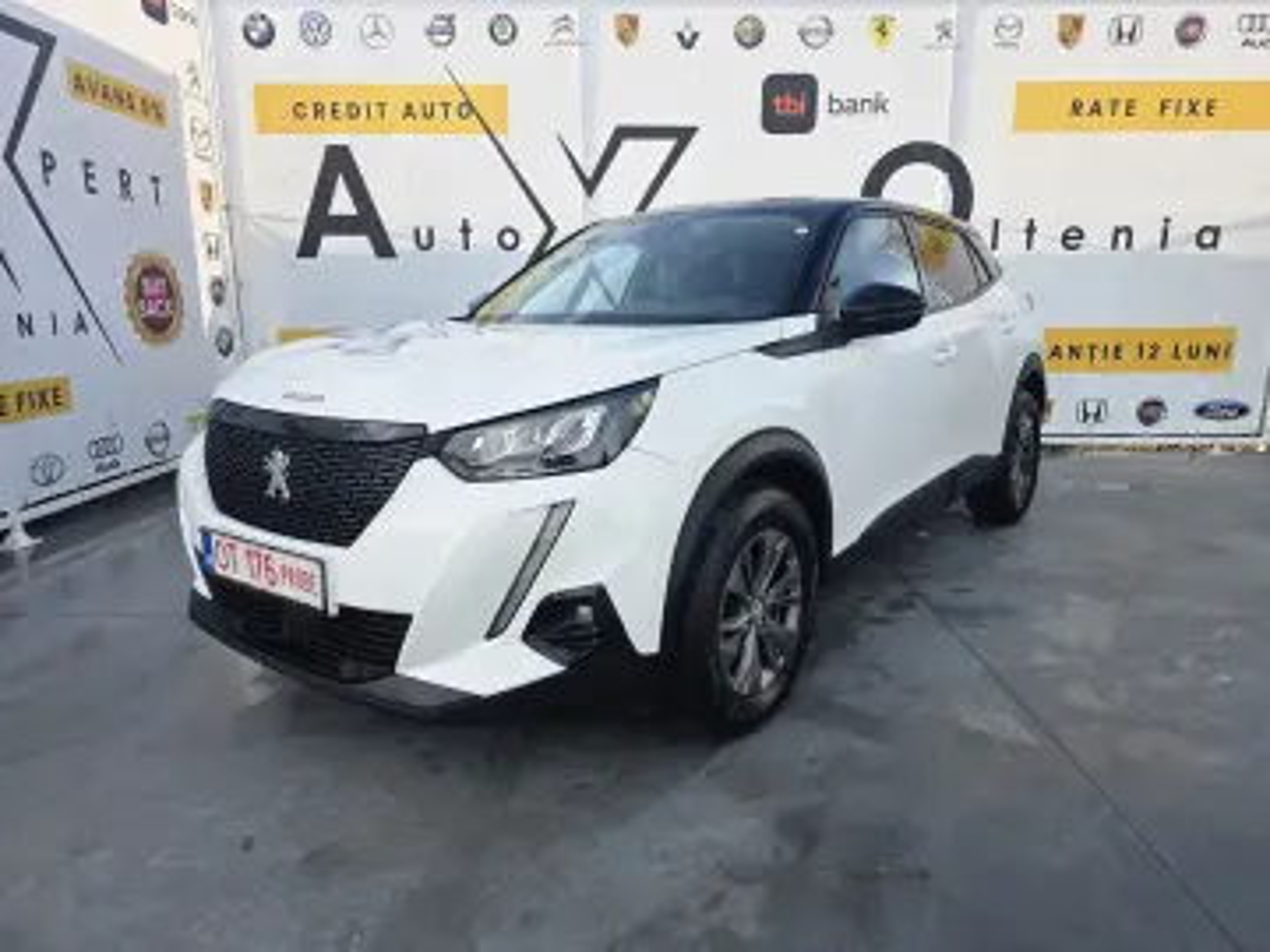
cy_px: 476
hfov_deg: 73.9
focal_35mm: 23
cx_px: 635
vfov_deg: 58.9
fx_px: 844
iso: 80
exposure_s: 1/2271
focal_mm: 6.3
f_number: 1.7
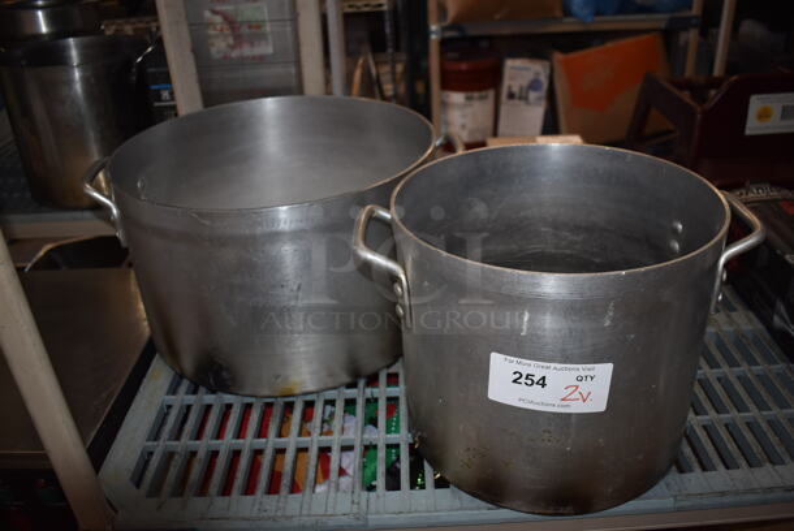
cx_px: 397
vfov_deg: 43.7
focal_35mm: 30
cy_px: 266
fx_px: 662
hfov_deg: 61.9
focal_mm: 20
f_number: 3.5
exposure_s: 1/125
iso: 560
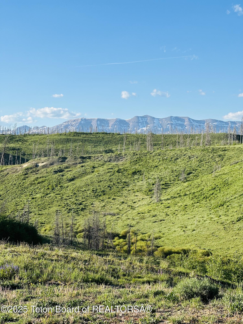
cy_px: 162
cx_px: 122
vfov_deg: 25.3
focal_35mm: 77
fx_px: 721
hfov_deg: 19.1
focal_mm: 9
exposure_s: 1/501
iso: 32
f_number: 2.8
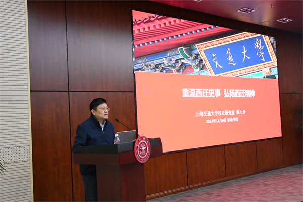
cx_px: 152
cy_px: 101
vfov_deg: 35.5
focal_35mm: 38
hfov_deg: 51.3
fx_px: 316
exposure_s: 1/125
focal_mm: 25
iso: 2000
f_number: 4.2
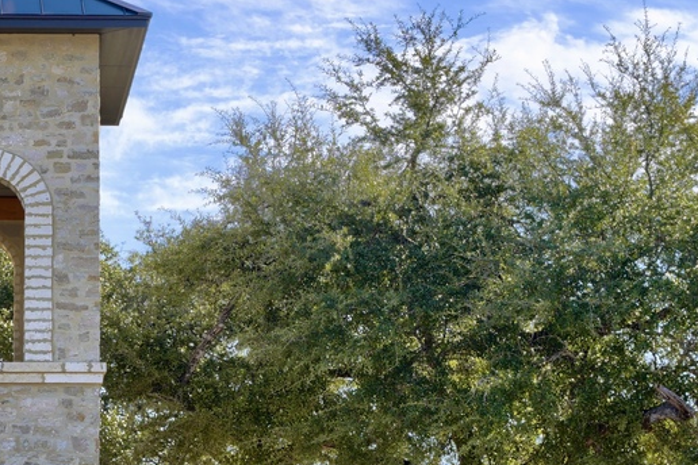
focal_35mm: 159
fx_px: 3086
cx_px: -83
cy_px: 556
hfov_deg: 12.7
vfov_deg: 8.5
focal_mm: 50.7
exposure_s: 1/200
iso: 50
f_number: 6.3
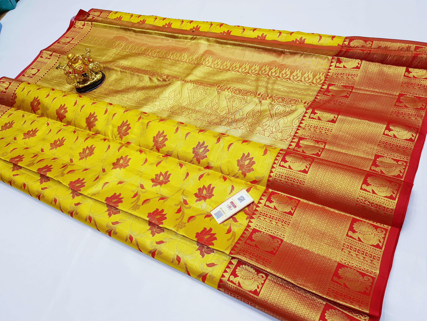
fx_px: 321
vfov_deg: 53.1
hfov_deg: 67.3
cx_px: 214
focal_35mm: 26
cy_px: 160
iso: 64
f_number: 1.7
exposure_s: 1/100
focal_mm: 4.3
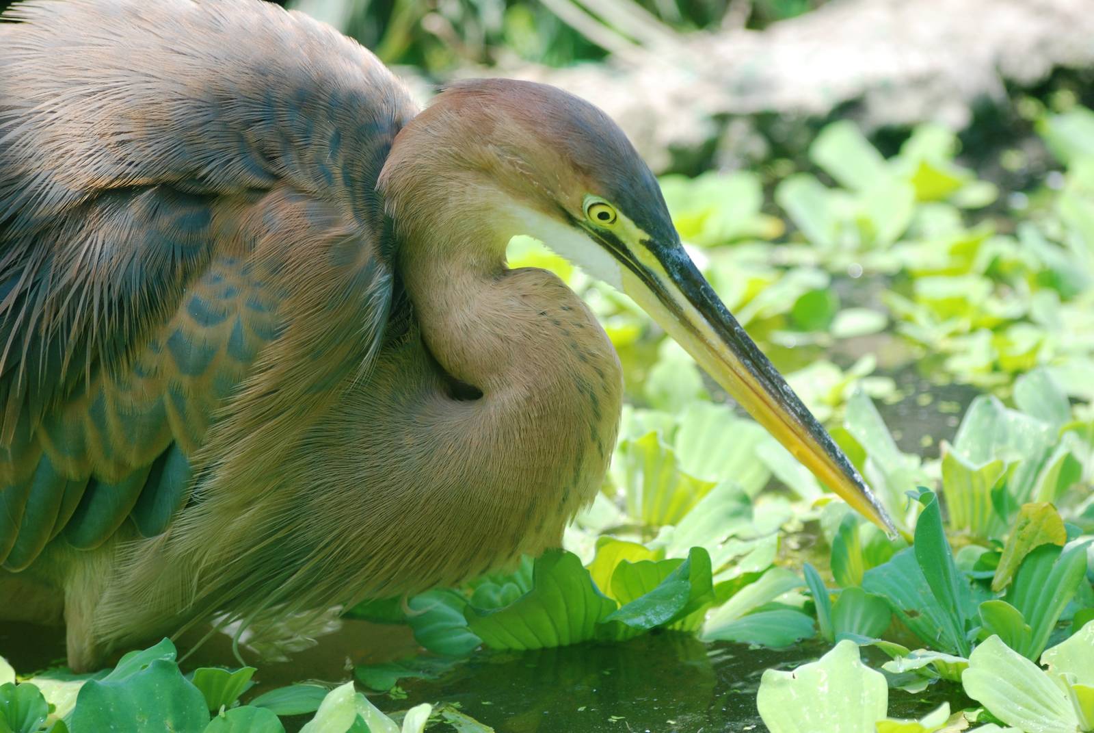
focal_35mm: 202
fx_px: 6161
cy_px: 366
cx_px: 547
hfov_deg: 10.1
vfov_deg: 6.8
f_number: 4.5
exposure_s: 1/200
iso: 200
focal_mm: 135
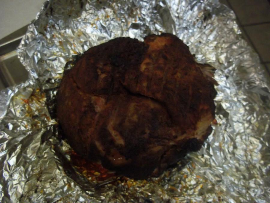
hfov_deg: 51.4
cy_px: 102
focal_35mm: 36
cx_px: 135
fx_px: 281
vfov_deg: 39.7
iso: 400
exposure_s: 1/30
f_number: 3.1
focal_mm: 6.5
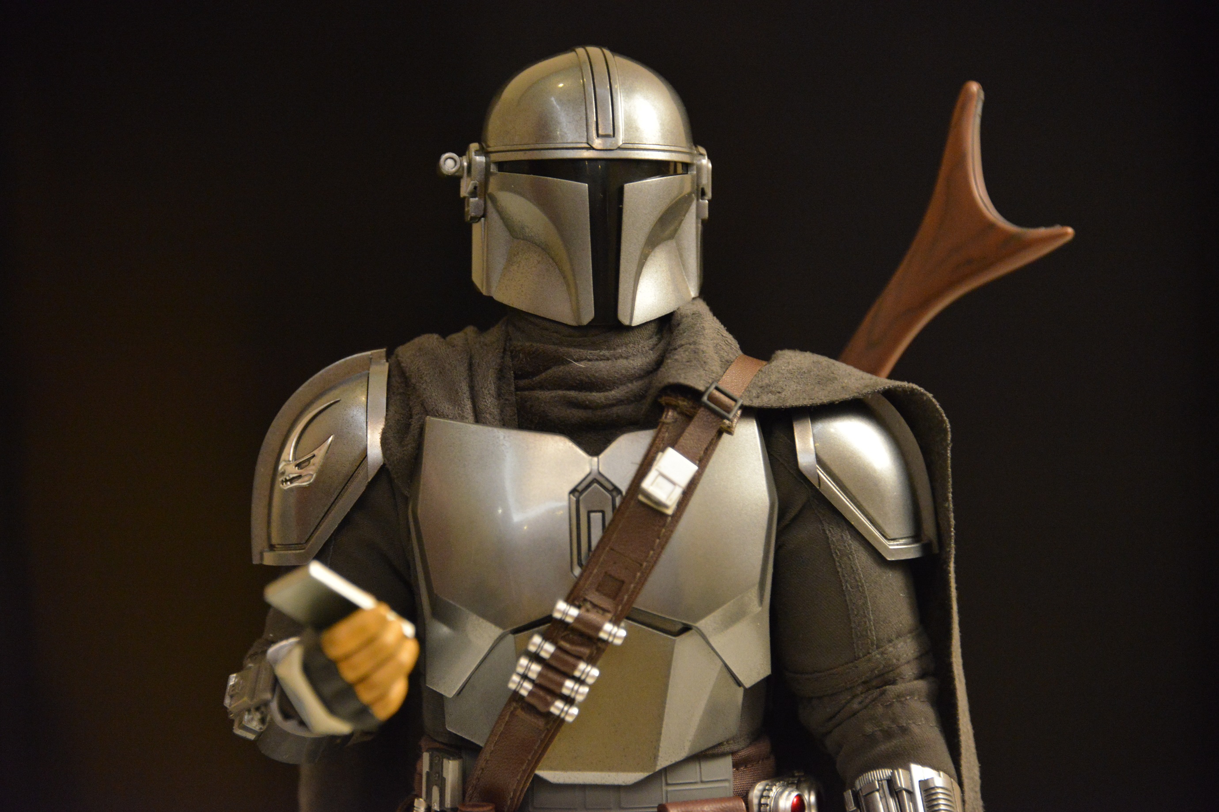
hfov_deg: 6.9
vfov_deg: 4.6
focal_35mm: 300
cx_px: 610
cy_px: 406
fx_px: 10158
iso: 6400
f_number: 5.6
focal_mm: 300
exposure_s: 1/100
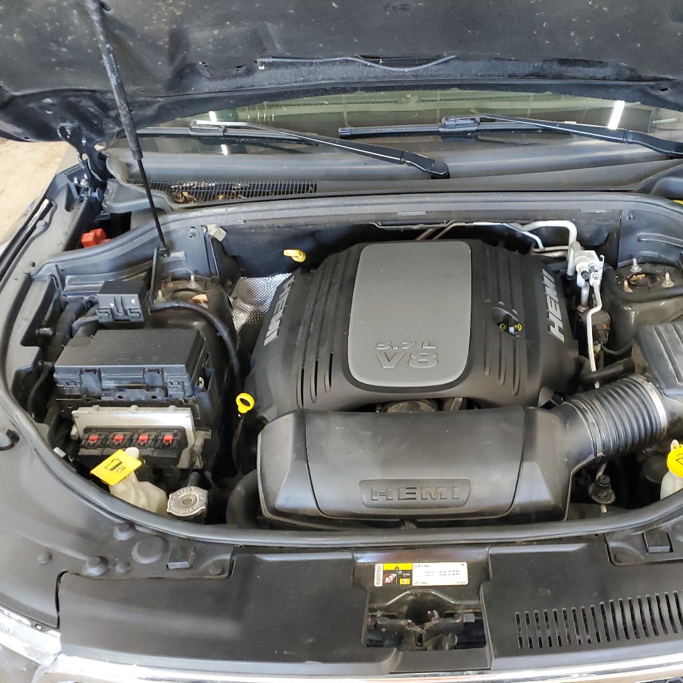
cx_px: 426
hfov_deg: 48.0
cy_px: 327
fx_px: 759
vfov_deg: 48.4
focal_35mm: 34
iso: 299
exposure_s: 1/30
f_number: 1.5
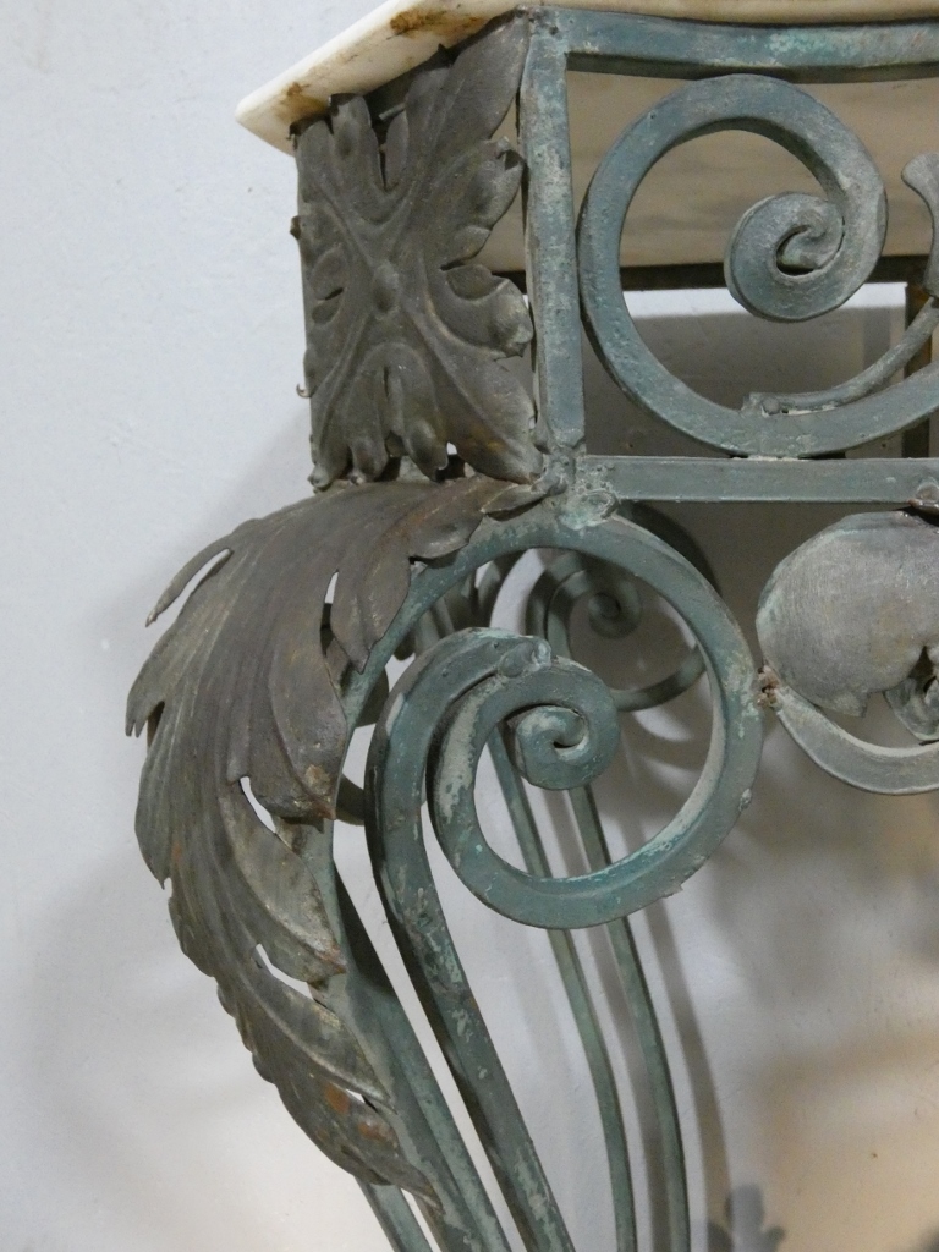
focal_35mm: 31
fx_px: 1121
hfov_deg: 45.4
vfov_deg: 58.4
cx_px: 470
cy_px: 626
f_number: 3.3
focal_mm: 5.5
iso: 1600
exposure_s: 1/60
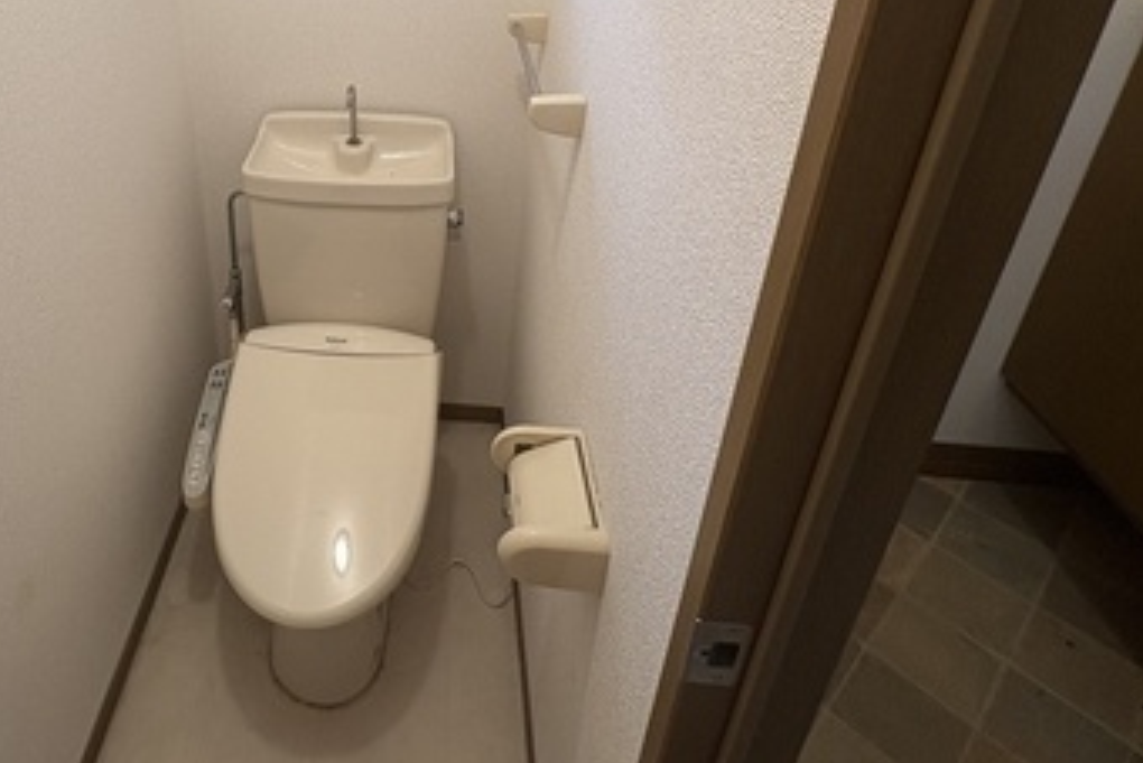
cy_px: 124
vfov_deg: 49.2
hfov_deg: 70.8
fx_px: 762
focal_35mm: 24
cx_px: 350
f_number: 2.2
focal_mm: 2.22
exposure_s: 1/60
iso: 200
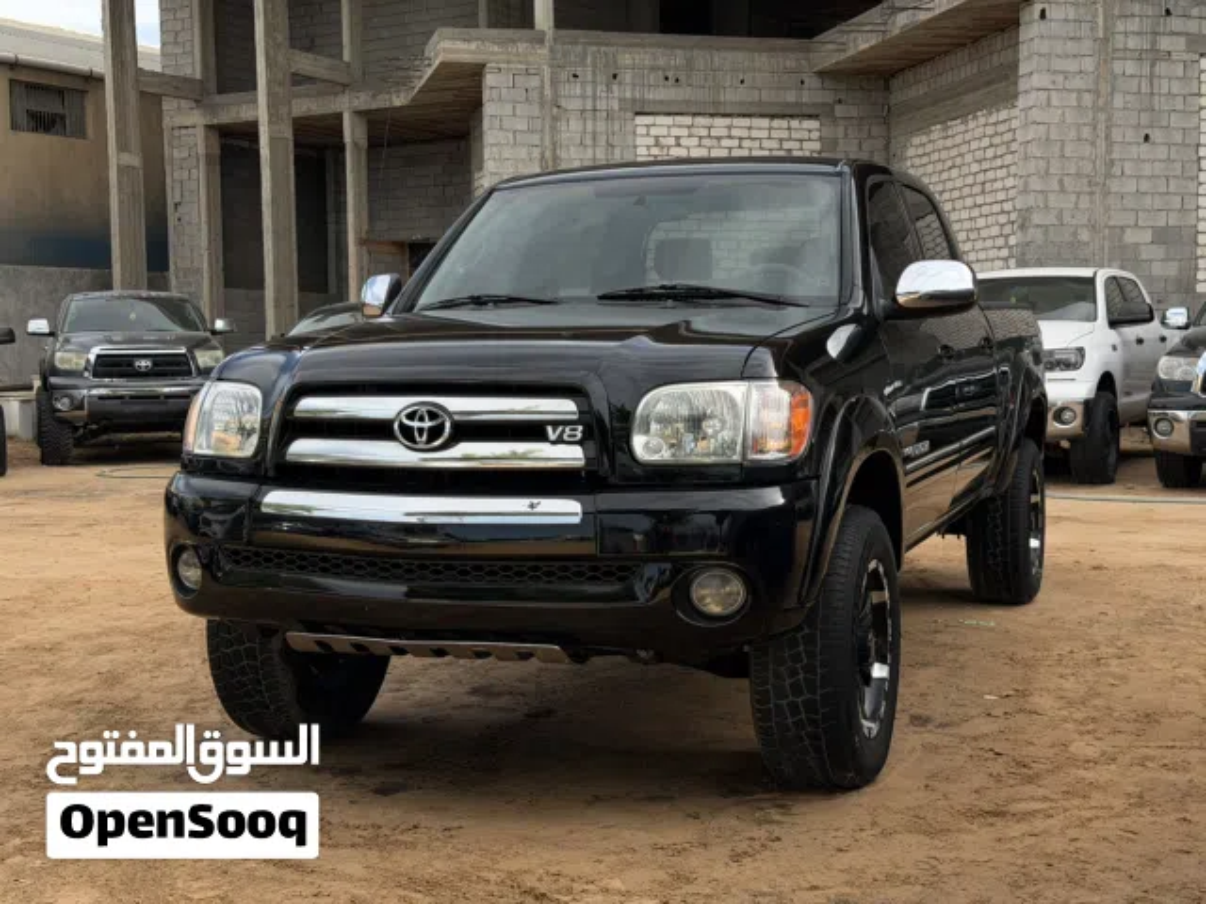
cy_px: 452
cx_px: 603
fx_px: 1672
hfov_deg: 39.7
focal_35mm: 48
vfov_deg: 30.3
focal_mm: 6.76
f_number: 1.78
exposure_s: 1/1980
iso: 80
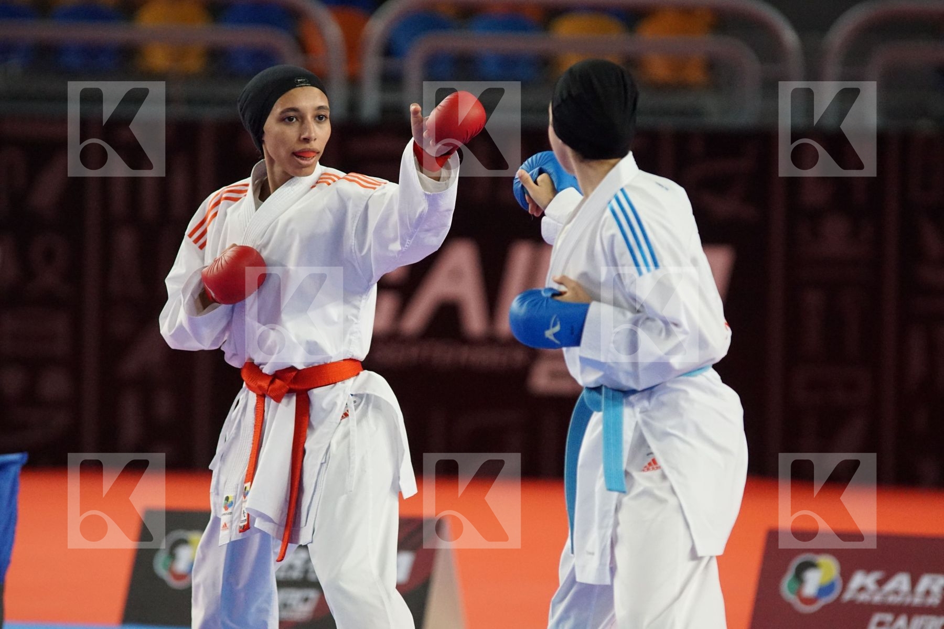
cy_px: 314
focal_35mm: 300
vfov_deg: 4.6
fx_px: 7866
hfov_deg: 6.9
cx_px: 472
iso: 3200
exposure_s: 1/2000
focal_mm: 200
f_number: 2.8
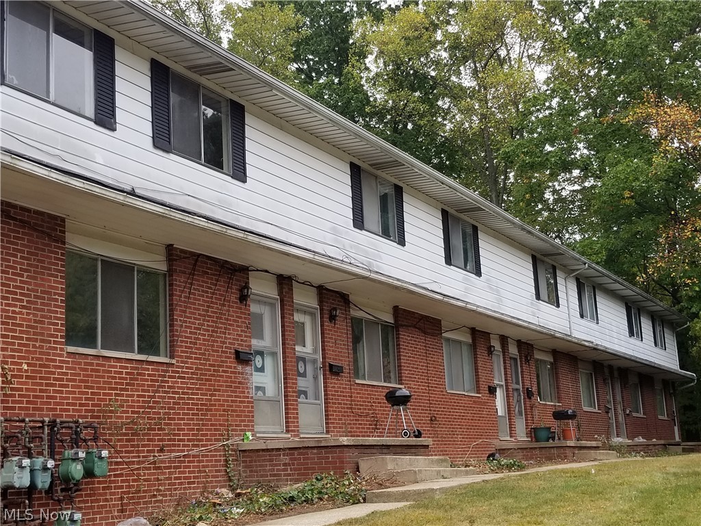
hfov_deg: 67.3
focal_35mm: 26
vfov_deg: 53.1
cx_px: 350
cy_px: 263
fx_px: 527
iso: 50
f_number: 1.7
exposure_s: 1/479
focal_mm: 4.25
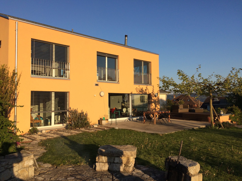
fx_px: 203
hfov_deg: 61.7
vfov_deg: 48.2
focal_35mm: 29
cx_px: 121
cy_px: 90
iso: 32
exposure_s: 1/1953
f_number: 2.2
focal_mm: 4.15
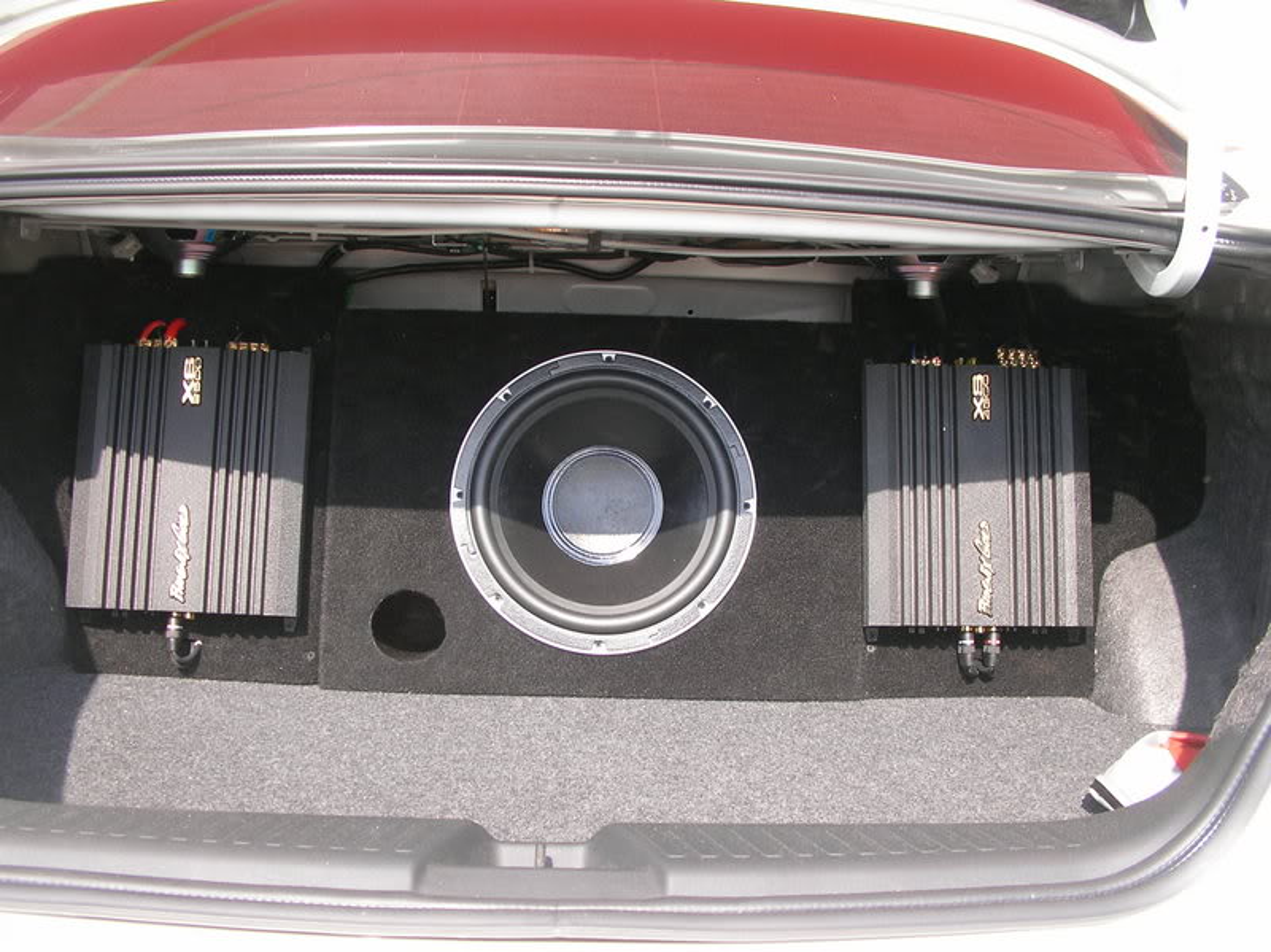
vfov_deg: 37.7
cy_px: 476
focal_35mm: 38
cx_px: 636
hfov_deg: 49.0
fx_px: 1394
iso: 50
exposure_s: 1/169
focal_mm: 5.8
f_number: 3.5
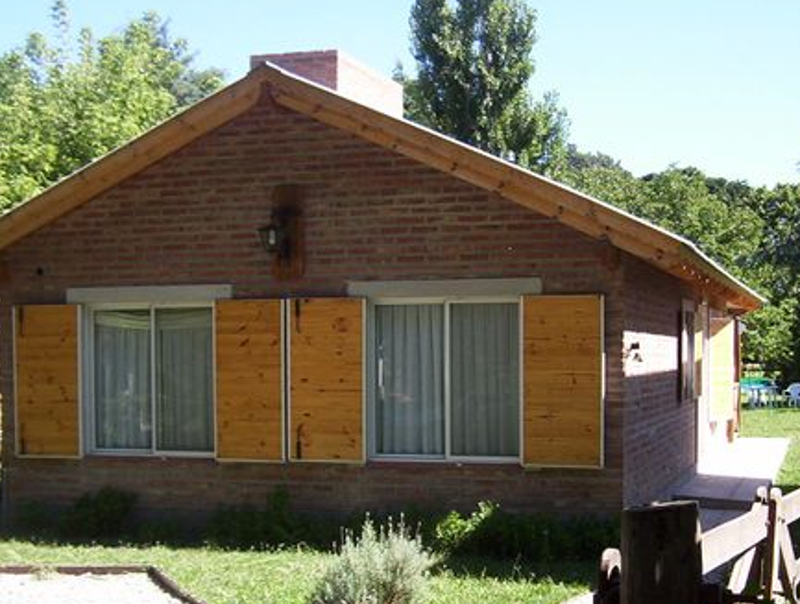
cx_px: 495
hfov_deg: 35.3
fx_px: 1251
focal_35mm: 54
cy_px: 368
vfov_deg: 27.1
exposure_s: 1/411
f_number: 3.84
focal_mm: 5.26
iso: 100
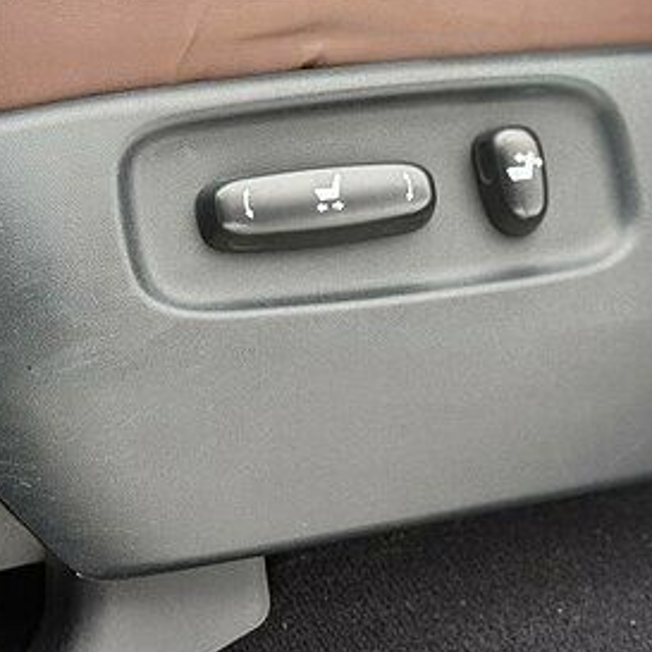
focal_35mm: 85
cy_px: 170
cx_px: 411
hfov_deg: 20.4
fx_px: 1811
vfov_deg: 20.3
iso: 100
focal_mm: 6.76
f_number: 1.78
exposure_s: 1/204
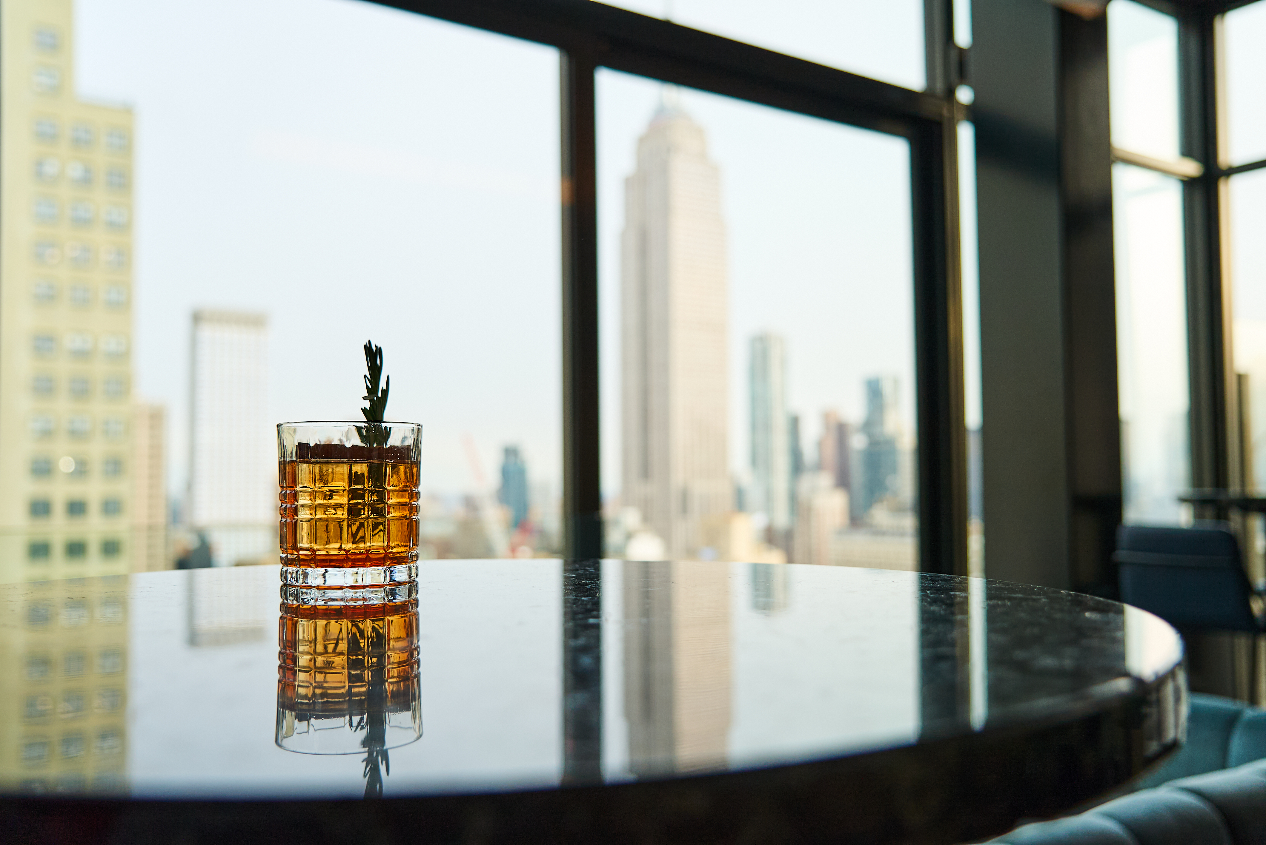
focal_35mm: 31
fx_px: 1091
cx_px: 633
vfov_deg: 42.4
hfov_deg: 60.3
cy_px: 422
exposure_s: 1/320
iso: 320
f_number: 4
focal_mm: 31
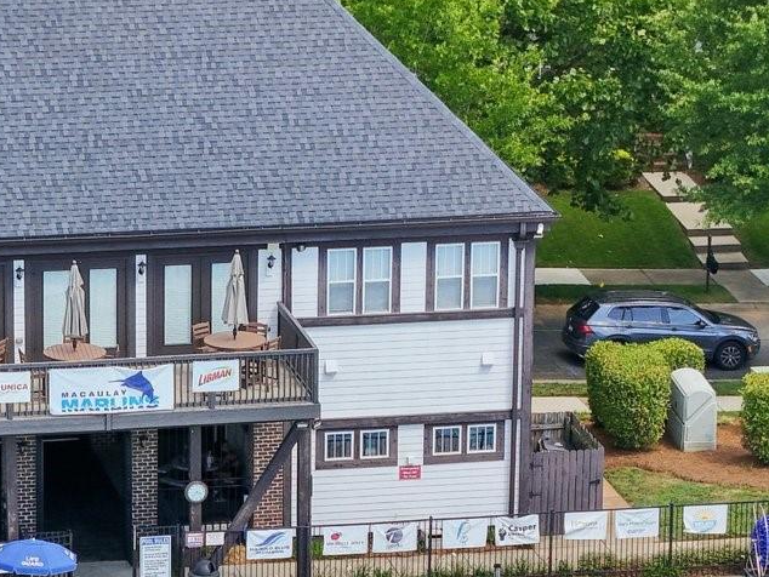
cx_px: 139
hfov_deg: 8.7
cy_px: 675
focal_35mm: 226
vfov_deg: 6.5
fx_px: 5023
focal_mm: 19.35
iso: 140
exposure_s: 1/500
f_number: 2.8
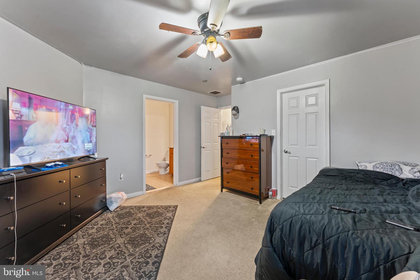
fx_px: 163
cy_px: 140
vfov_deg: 81.2
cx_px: 210
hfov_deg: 104.3
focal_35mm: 14
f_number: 9
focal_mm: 14
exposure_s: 2
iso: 400
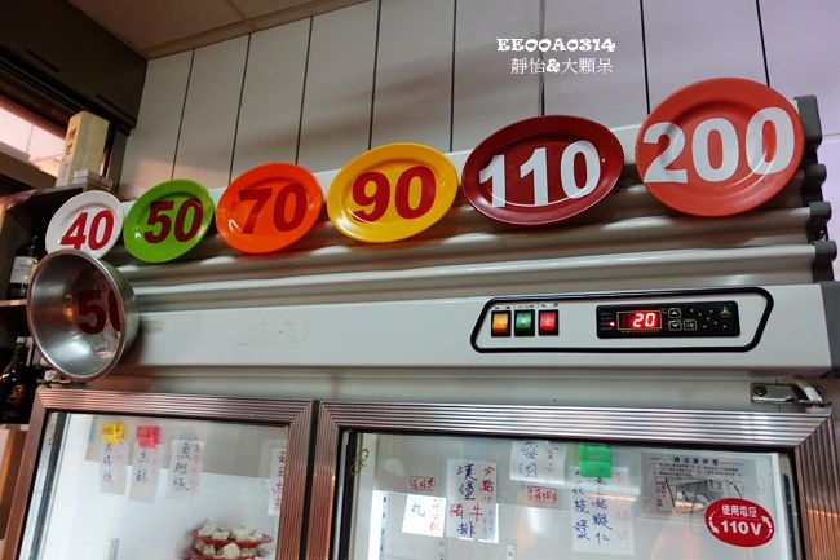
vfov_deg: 53.1
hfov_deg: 73.8
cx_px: 420
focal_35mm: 24
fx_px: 560
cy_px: 280
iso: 125
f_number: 2
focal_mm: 8.8
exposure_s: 1/30
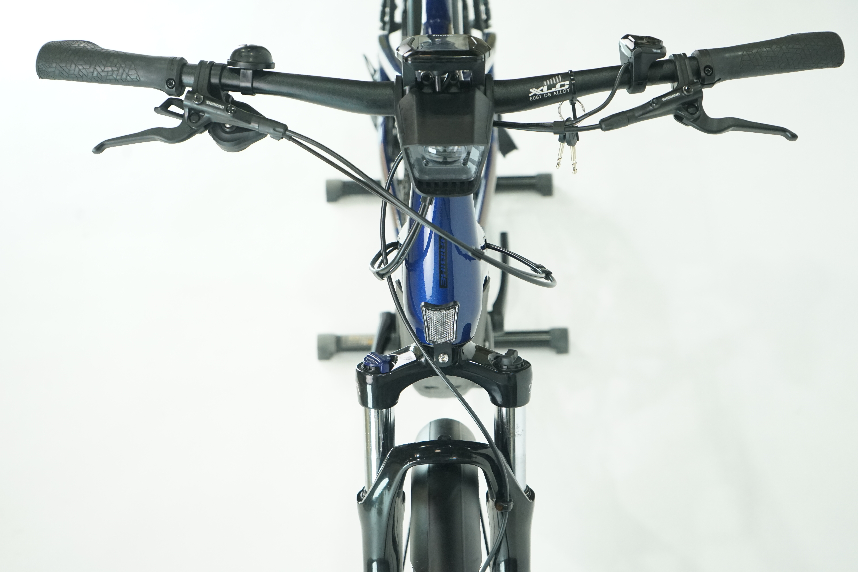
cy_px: 286
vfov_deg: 19.5
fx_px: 1668
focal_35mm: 70
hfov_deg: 28.8
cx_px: 429
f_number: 5.6
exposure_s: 1/200
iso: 2500
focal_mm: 70
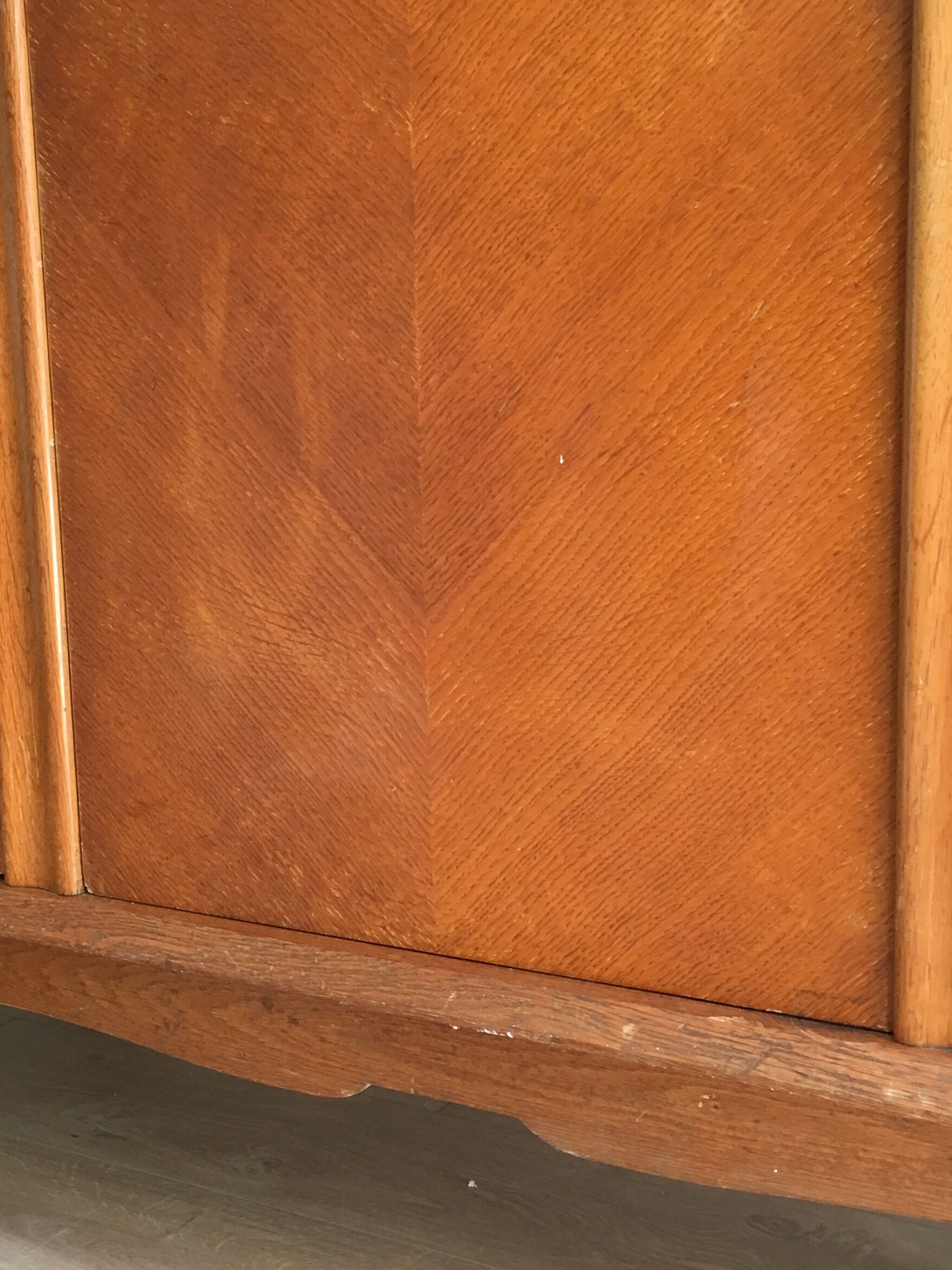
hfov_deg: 28.9
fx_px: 1834
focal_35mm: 50
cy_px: 671
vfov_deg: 38.2
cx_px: 330
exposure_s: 1/33
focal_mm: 4.15
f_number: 2.2
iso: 125
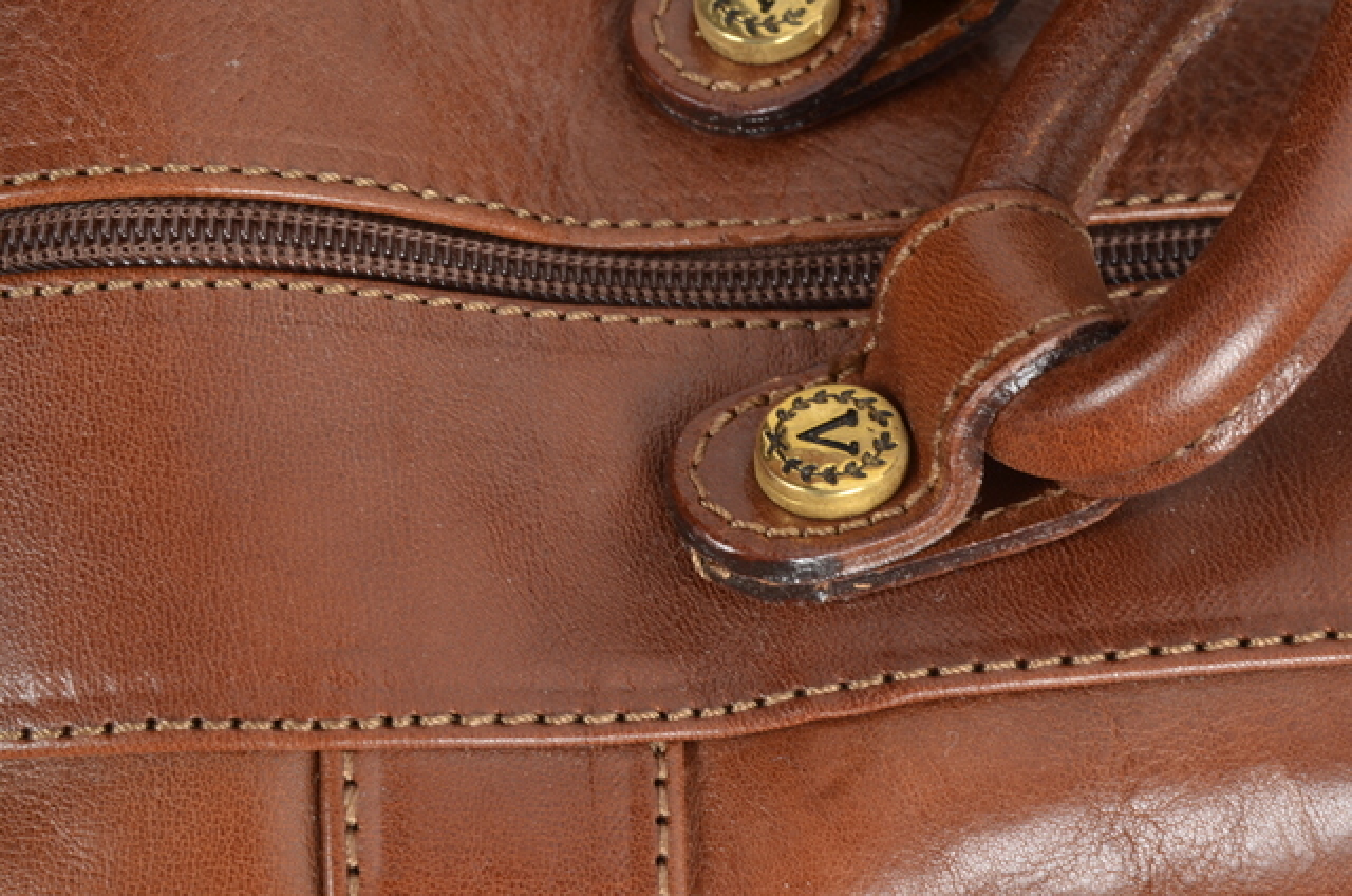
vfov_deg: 17.4
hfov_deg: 26.0
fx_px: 2923
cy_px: 448
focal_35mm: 78
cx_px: 676
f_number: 14
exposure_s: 1/60
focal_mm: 52
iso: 200
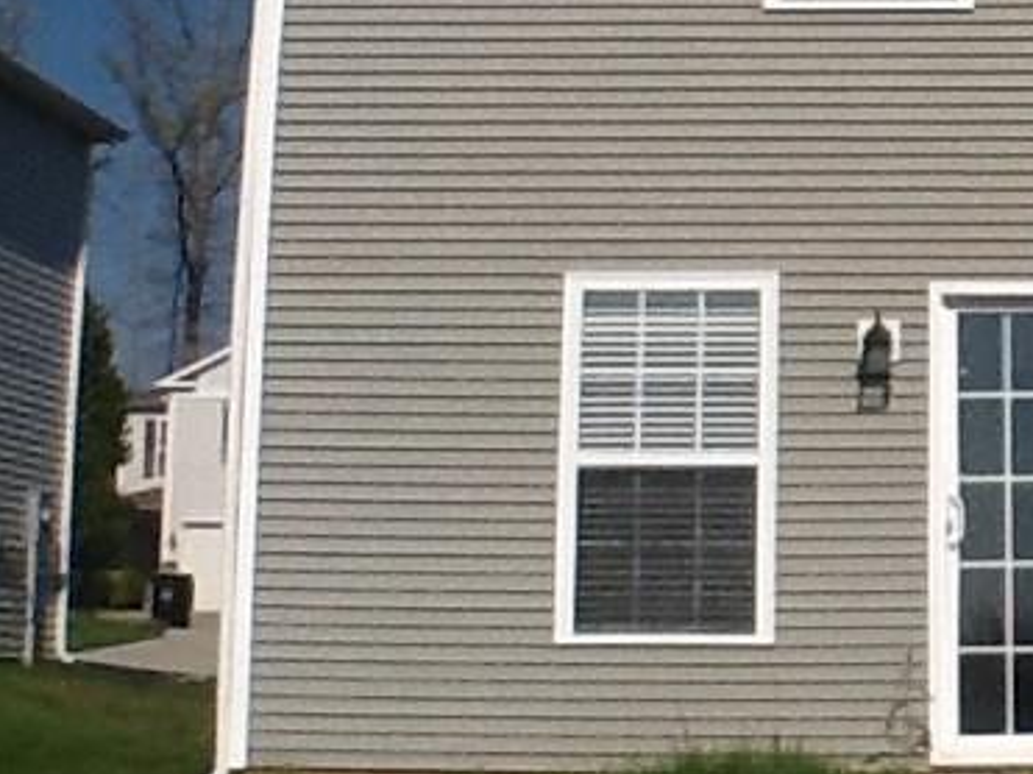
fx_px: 3401
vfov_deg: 12.9
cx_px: 1286
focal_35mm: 114
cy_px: 84
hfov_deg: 16.5
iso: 40
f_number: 2.4
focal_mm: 2.03
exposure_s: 1/3831
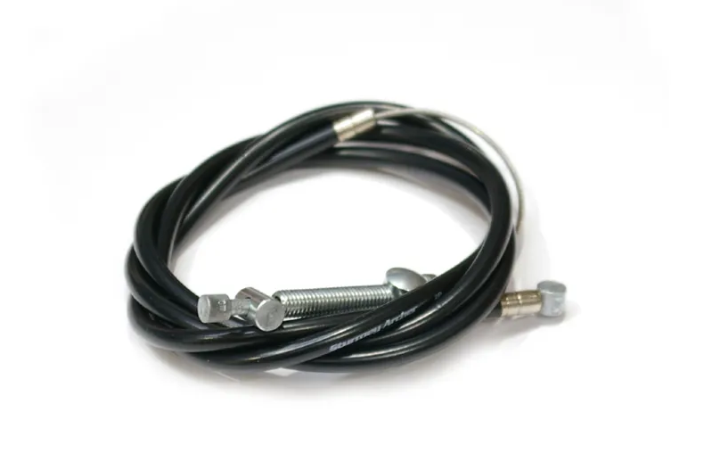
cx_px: 348
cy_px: 237
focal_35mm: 84
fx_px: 1633
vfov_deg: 16.4
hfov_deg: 24.3
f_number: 5.6
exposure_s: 1/6
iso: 200
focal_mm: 55
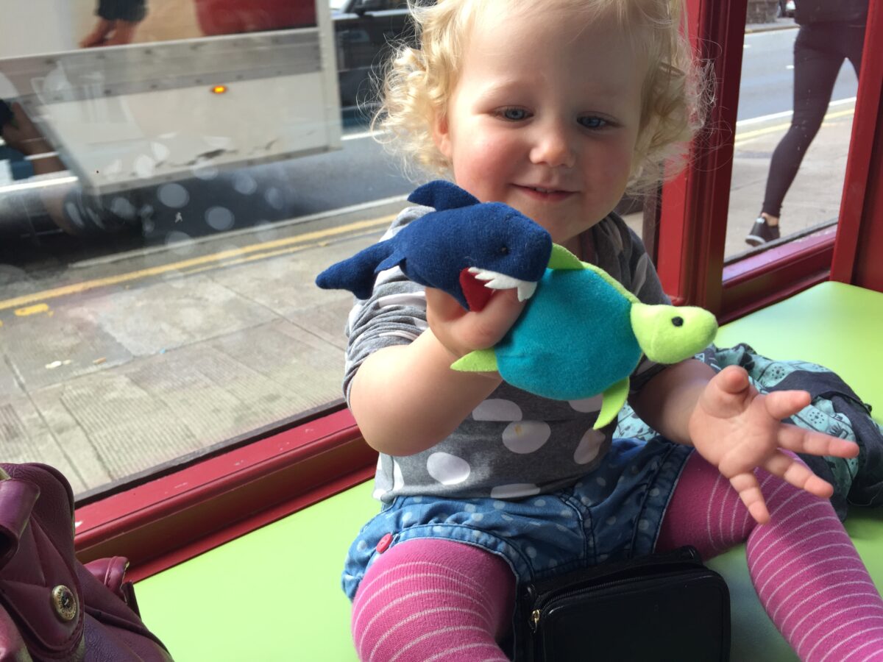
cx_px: 442
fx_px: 740
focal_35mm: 29
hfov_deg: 61.7
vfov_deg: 48.2
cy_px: 331
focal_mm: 4.15
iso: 32
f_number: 2.2
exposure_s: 1/120
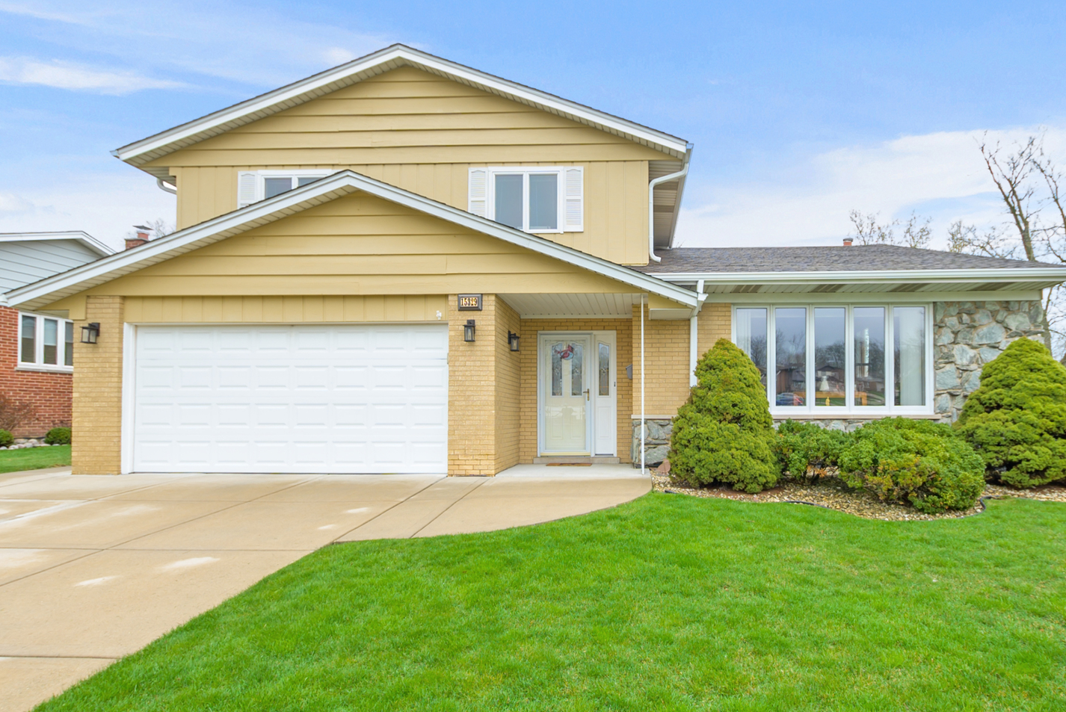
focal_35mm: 17
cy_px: 313
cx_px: 517
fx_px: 504
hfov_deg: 93.2
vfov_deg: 70.3
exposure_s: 1/60
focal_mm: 10
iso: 250
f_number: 7.1
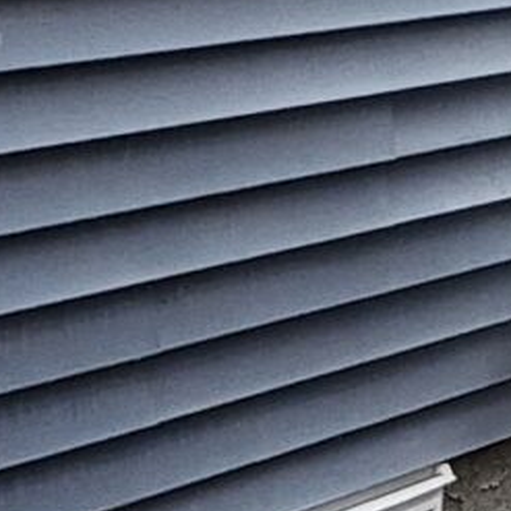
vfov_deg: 6.5
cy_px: 2094
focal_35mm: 211
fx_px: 3524
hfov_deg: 7.6
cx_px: -852
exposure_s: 1/180
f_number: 1.8
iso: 160
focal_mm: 6.4
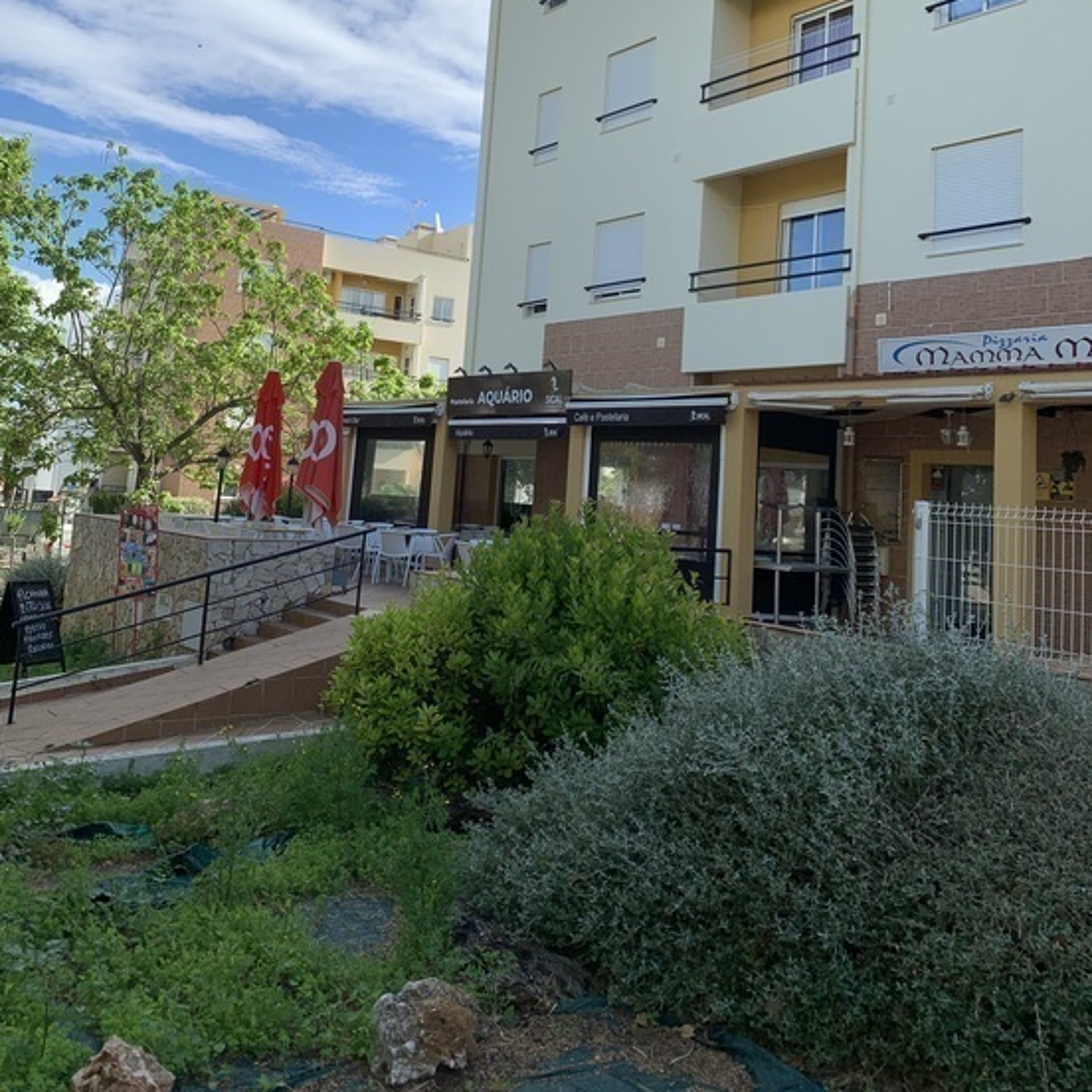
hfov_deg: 51.1
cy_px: 346
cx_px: 526
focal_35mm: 32
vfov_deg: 50.0
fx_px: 1142
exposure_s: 1/1953
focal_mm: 4.25
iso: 25
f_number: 1.8
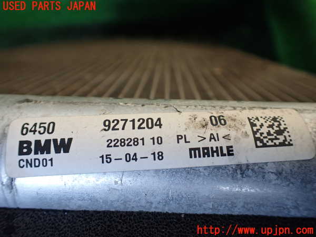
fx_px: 274
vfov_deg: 46.8
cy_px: 118
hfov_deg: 60.0
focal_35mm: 30
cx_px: 158
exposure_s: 1/125
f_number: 2.3
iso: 250
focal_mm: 5.4
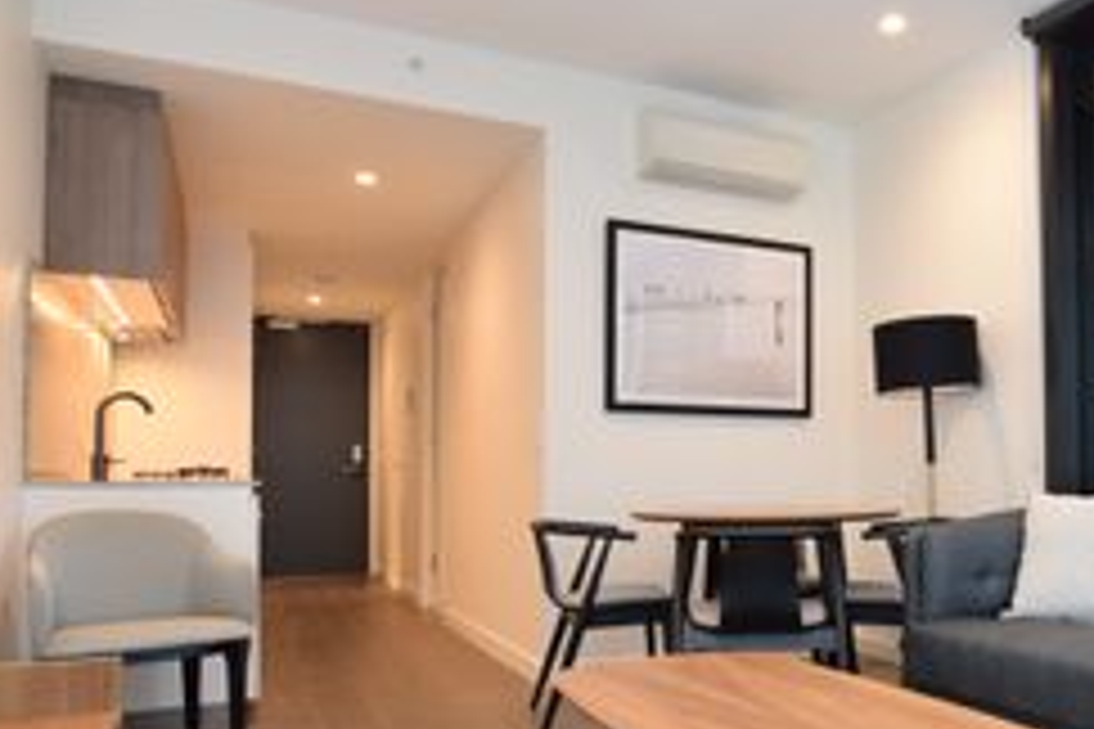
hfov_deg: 61.4
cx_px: 765
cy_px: 466
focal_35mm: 29
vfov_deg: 44.5
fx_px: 881
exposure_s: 1/50
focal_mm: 10
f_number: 3.5
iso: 400
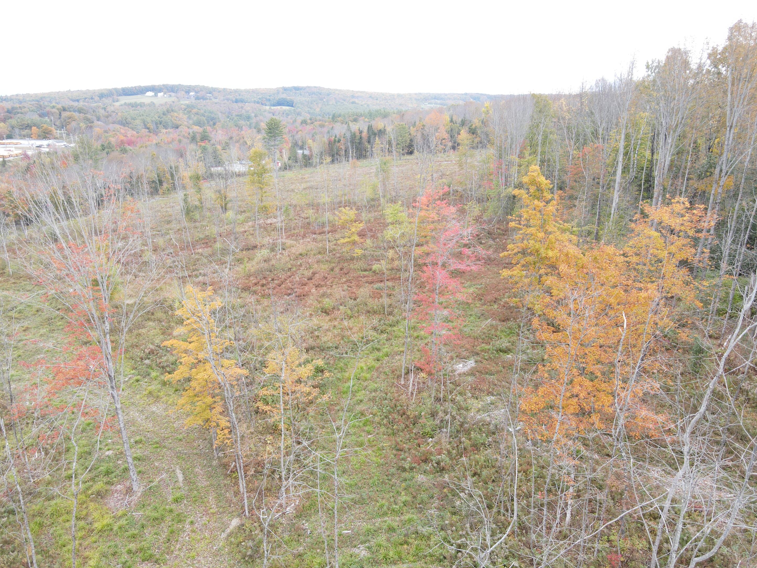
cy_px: 293
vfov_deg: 54.9
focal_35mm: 25
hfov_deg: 69.4
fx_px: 547
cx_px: 373
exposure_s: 1/50
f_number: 2.8
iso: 100
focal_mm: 4.5
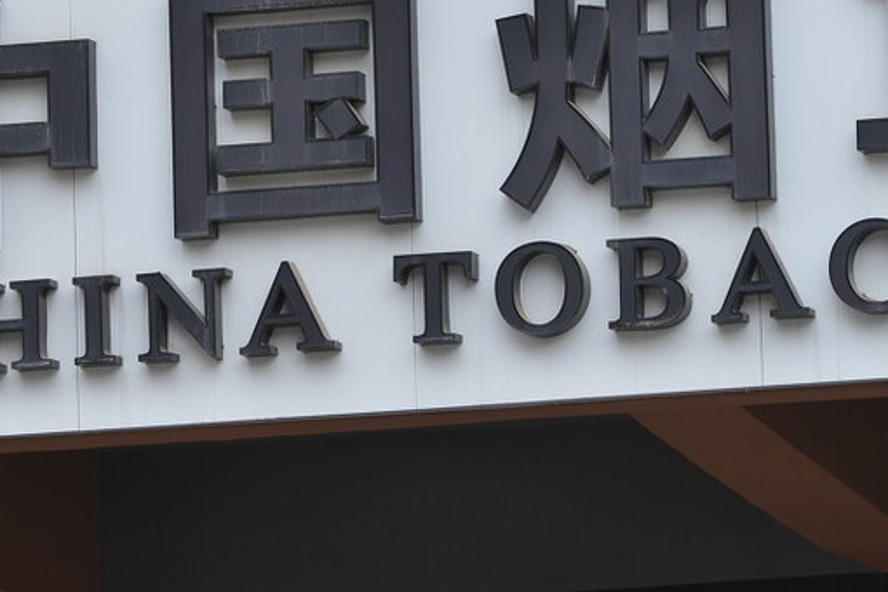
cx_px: 280
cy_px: 109
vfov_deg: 3.3
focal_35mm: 412
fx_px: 10162
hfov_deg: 5.0
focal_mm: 175
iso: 200
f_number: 5
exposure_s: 1/250
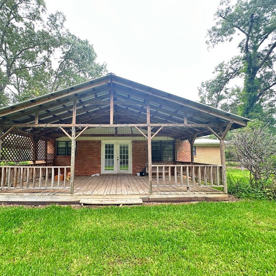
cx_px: 122
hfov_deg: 83.6
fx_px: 153
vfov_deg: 84.0
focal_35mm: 17
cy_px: 141
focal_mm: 2.22
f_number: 2.2
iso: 64
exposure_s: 1/99
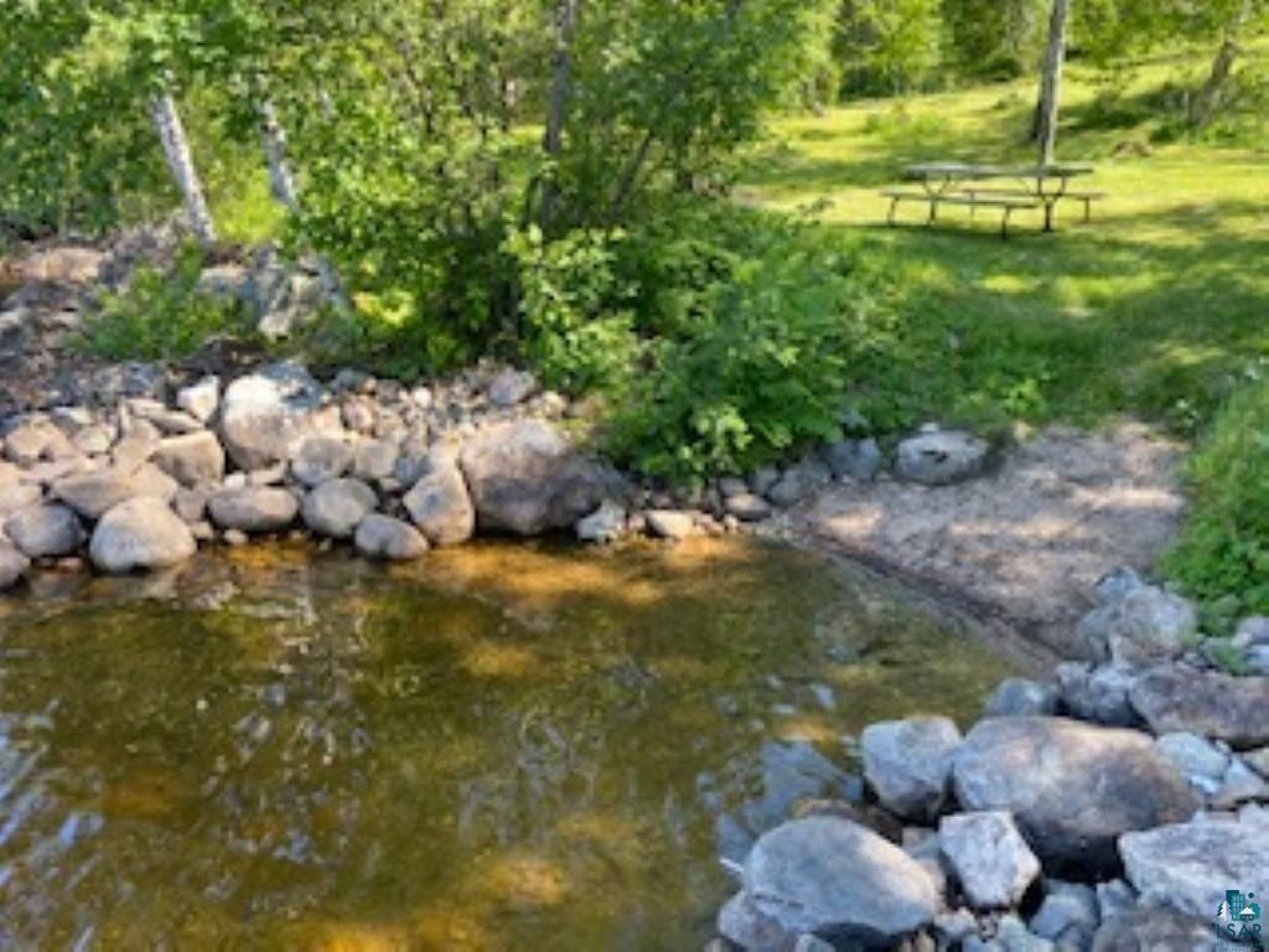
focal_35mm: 26
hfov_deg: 67.3
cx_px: 634
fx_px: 953
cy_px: 476
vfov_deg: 53.1
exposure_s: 1/265
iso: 32
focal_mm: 4.25
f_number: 1.8
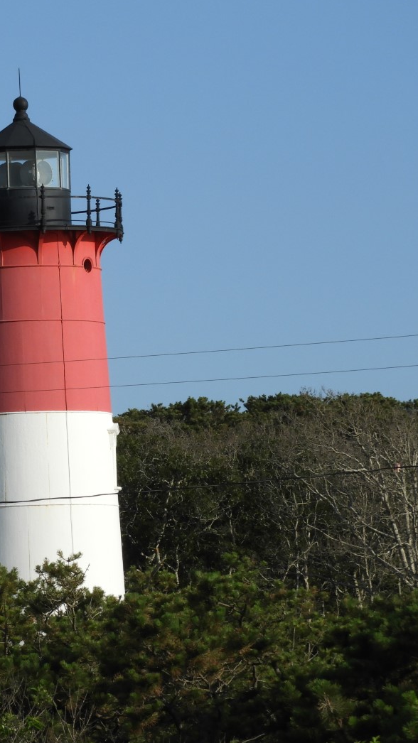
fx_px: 5914
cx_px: 28
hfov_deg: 4.0
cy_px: 375
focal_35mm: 300
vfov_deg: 7.2
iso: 100
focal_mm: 35.8
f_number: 5.3
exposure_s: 1/800
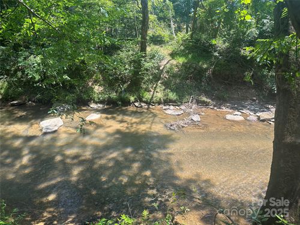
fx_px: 208
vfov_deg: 56.8
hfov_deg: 71.6
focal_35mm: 24
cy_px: 112
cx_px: 150
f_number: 1.78
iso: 80
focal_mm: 6.86
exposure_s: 1/704
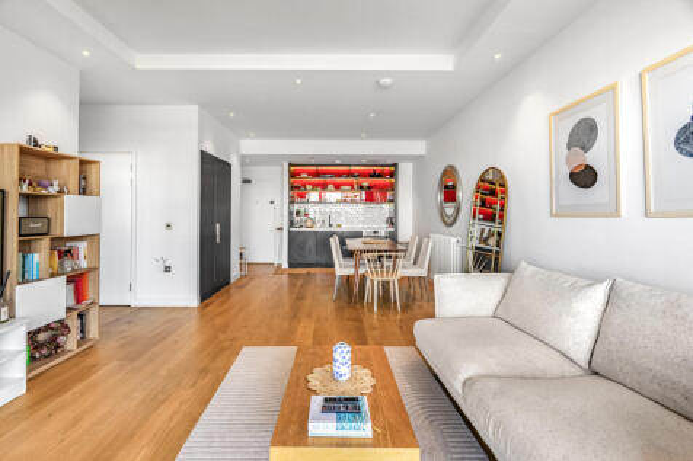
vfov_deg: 73.7
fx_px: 308
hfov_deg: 96.8
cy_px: 230
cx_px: 346
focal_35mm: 16
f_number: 8
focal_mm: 16
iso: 1000
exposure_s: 1/250
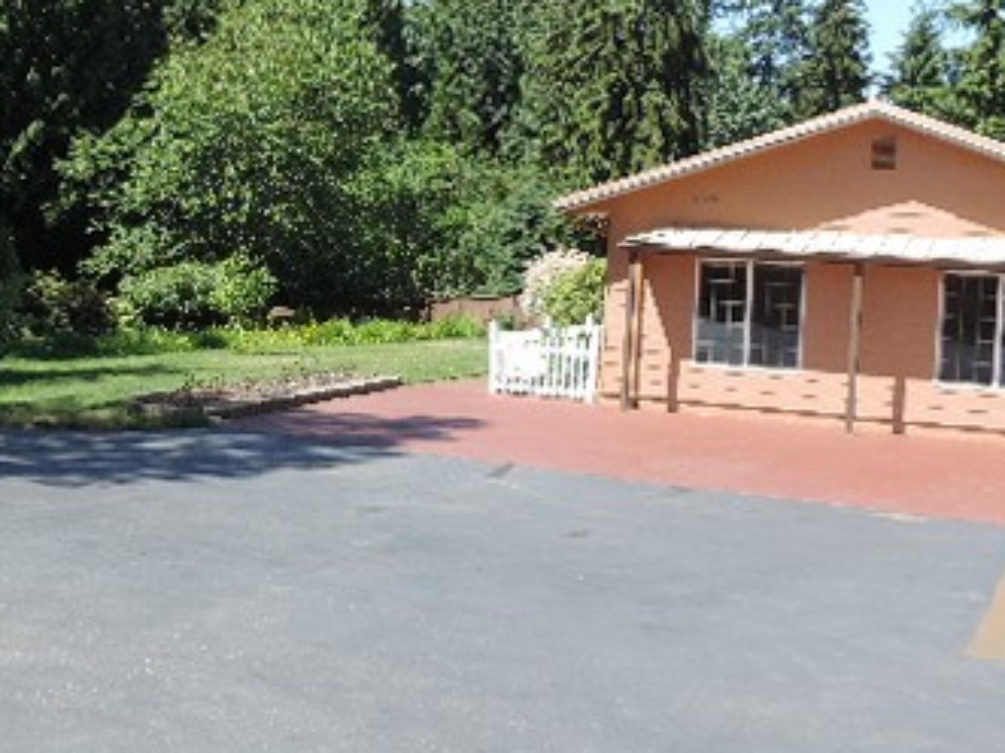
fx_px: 1683
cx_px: 291
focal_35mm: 58
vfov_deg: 25.1
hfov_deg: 32.8
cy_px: 270
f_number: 3.1
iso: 80
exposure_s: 1/400
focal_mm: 5.3
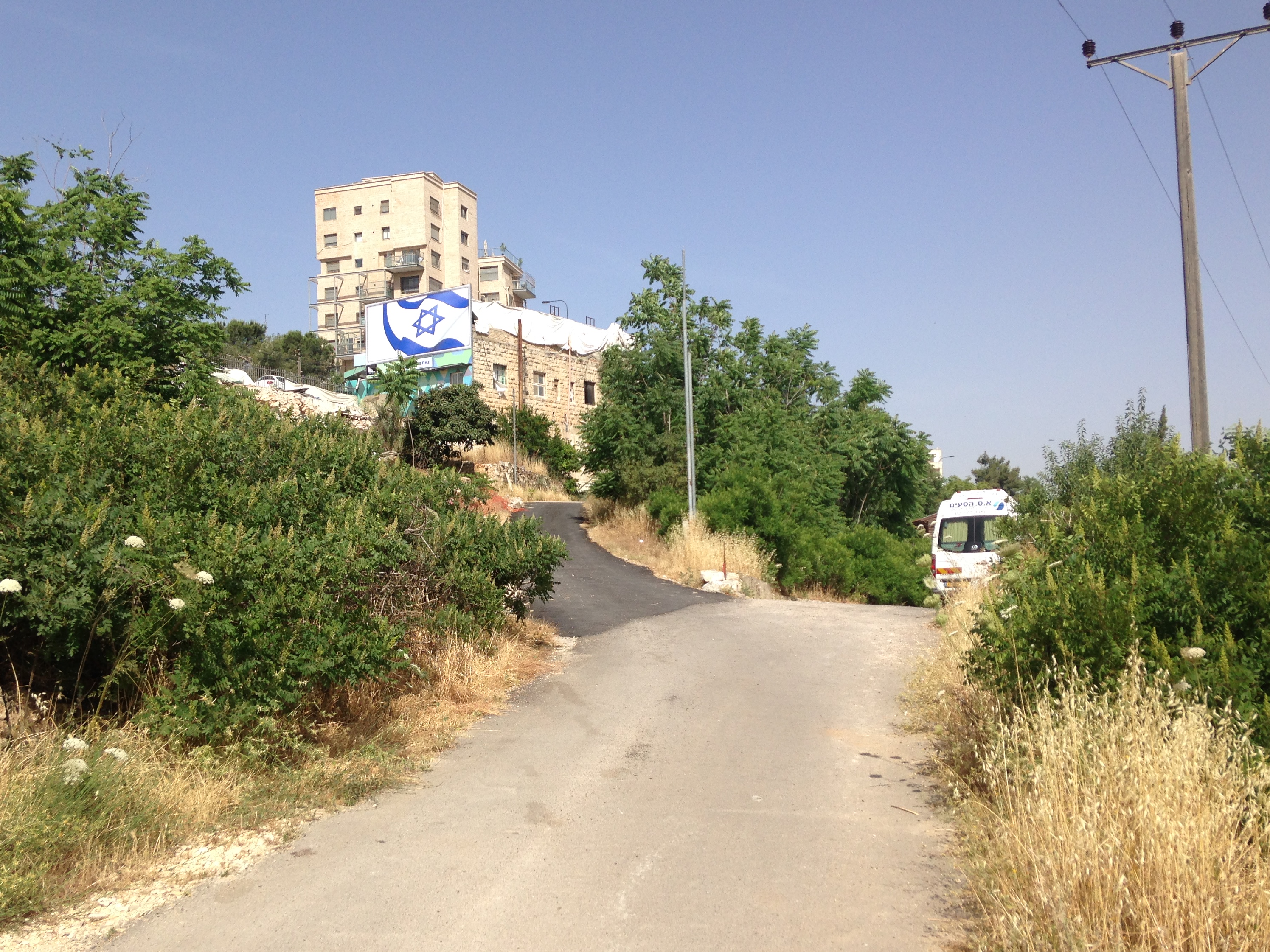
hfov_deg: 51.3
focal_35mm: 36
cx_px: 618
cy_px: 486
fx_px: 1321
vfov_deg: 39.7
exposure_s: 1/1748
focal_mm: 4.12
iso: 50
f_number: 2.4
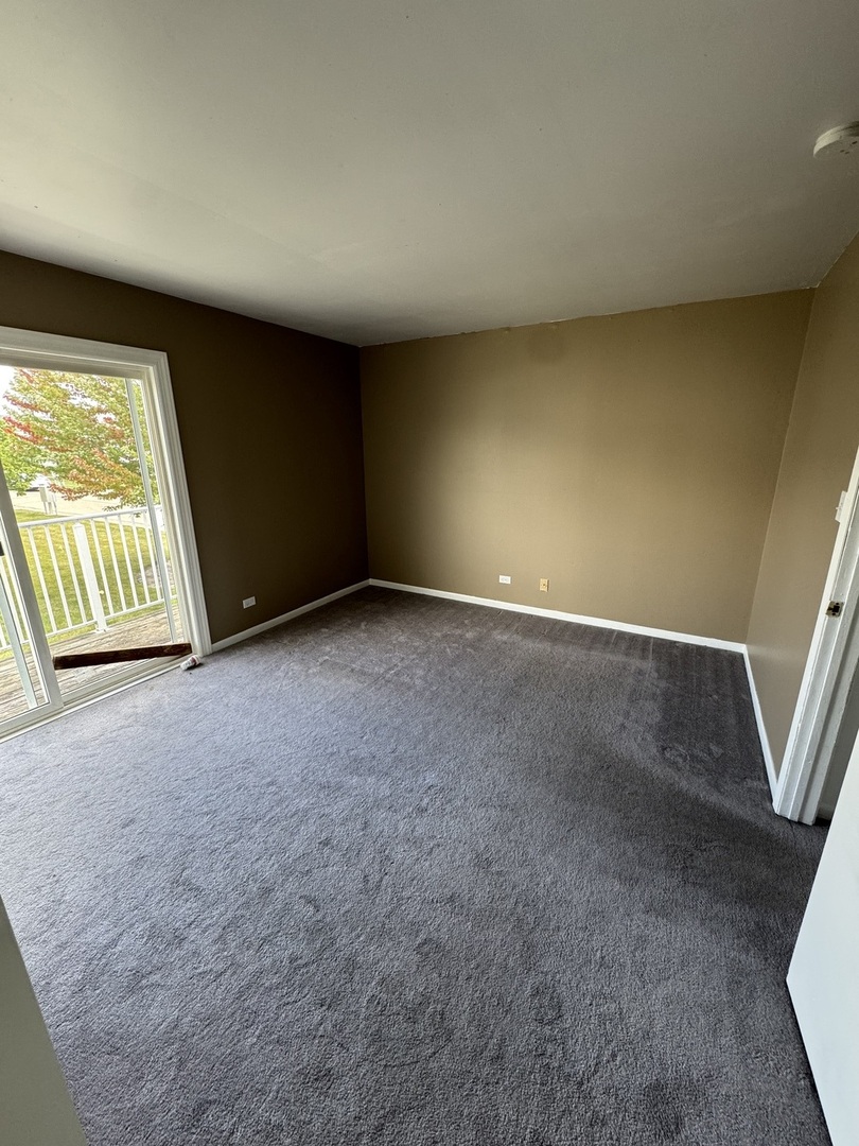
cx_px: 430
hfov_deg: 85.7
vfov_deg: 102.1
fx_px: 463
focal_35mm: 14
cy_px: 573
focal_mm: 2.22
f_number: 2.2
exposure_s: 1/99
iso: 160
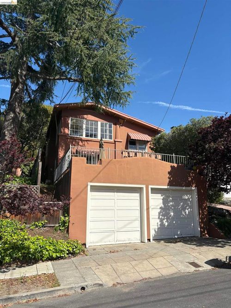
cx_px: 116
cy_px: 154
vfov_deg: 67.3
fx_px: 231
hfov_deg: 53.0
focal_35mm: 26
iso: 50
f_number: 1.6
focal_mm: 5.96
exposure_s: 1/3831
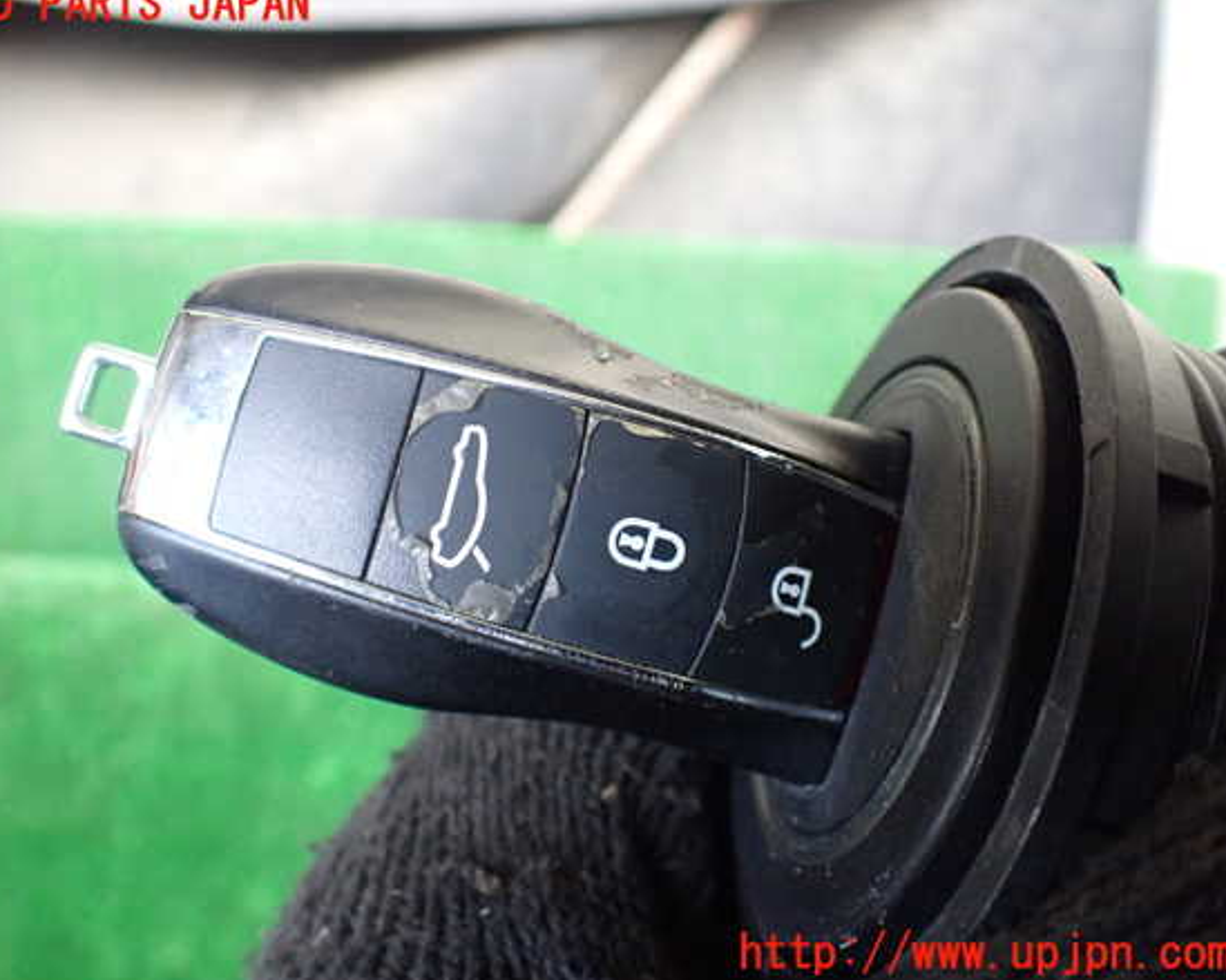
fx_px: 1161
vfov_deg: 45.8
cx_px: 574
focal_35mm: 32
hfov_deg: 55.6
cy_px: 480
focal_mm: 5.4
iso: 800
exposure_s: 1/60
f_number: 2.3
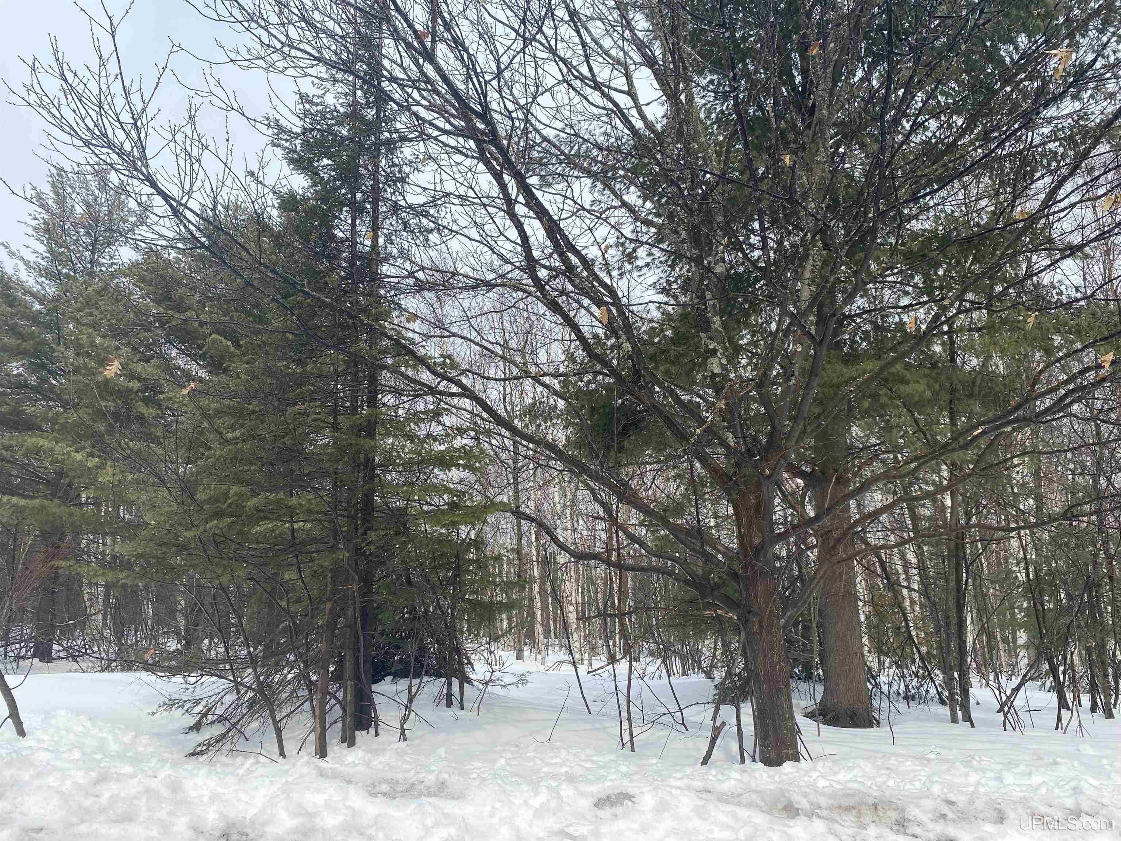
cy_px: 420
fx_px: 842
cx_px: 560
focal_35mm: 26
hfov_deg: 67.3
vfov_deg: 53.1
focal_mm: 4.25
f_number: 1.8
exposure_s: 1/2571
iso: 32
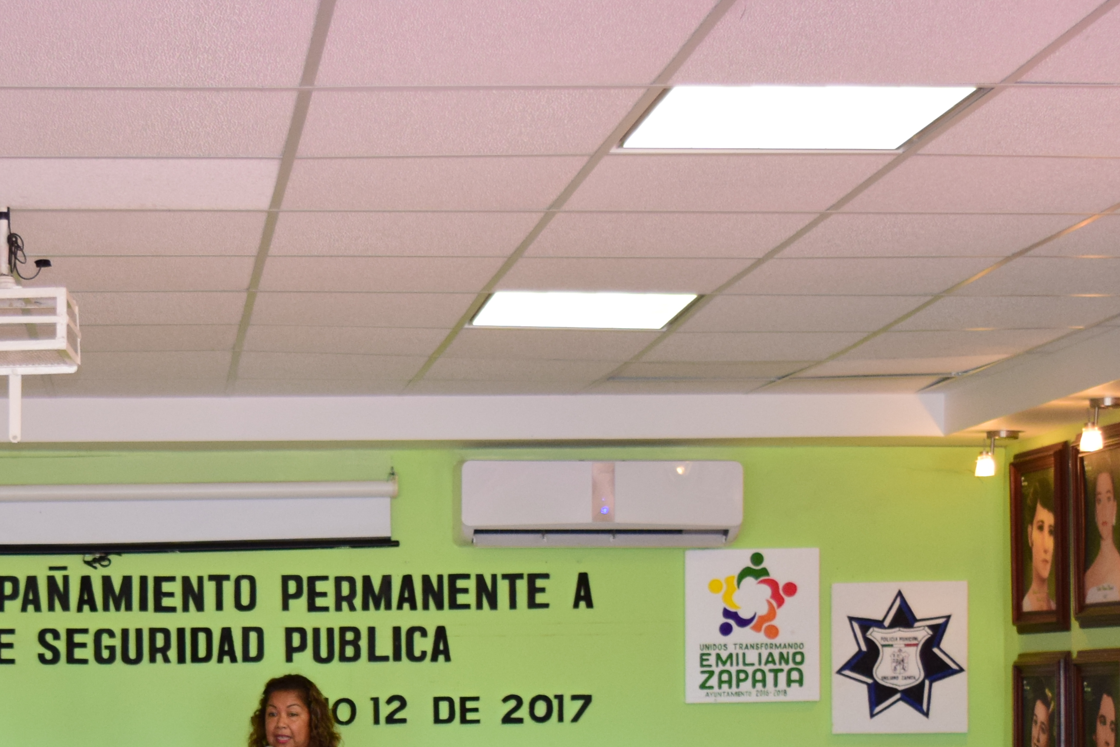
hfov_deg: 23.0
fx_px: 2712
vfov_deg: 15.3
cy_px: 818
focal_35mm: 87
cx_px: 234
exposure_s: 1/80
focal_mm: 25
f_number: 4
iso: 800
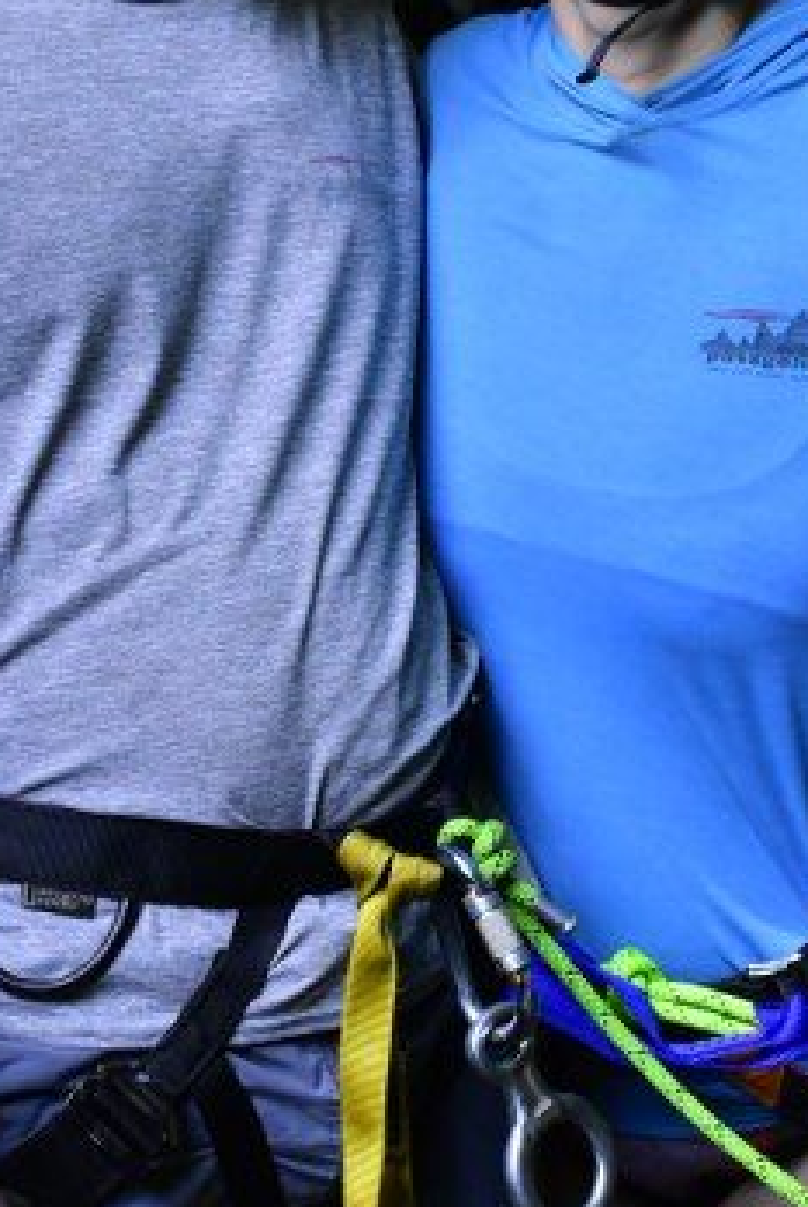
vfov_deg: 14.8
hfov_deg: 10.0
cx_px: 433
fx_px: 4632
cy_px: 319
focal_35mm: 138
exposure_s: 1/200
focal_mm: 50
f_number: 6.3
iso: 2500
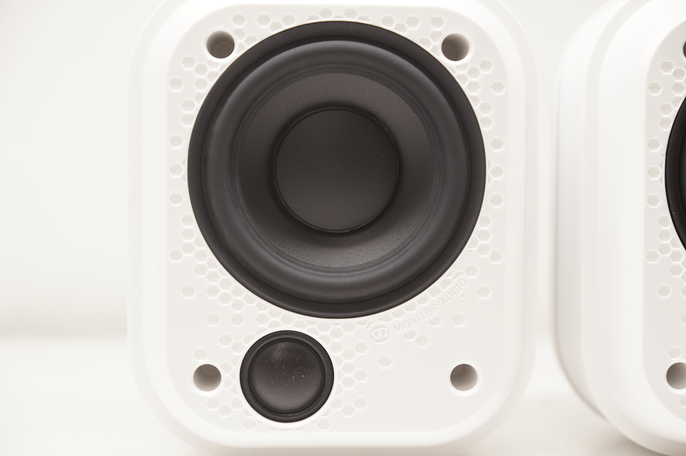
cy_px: 228
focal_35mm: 75
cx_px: 343
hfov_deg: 27.0
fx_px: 1428
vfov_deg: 18.1
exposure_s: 1/60
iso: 100
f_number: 3.5
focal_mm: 50
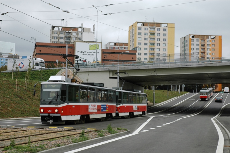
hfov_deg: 29.3
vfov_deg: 19.7
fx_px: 440
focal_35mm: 69
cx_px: 115
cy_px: 76
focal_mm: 46
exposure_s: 1/320
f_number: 9
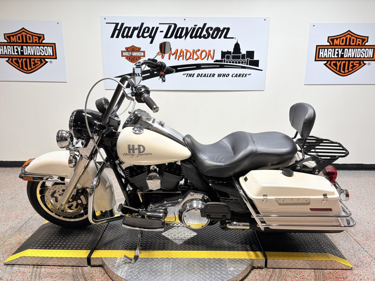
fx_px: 282
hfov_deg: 67.3
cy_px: 140
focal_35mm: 26
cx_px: 188
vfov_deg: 53.1
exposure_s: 1/120
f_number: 1.6
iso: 32
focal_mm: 5.96
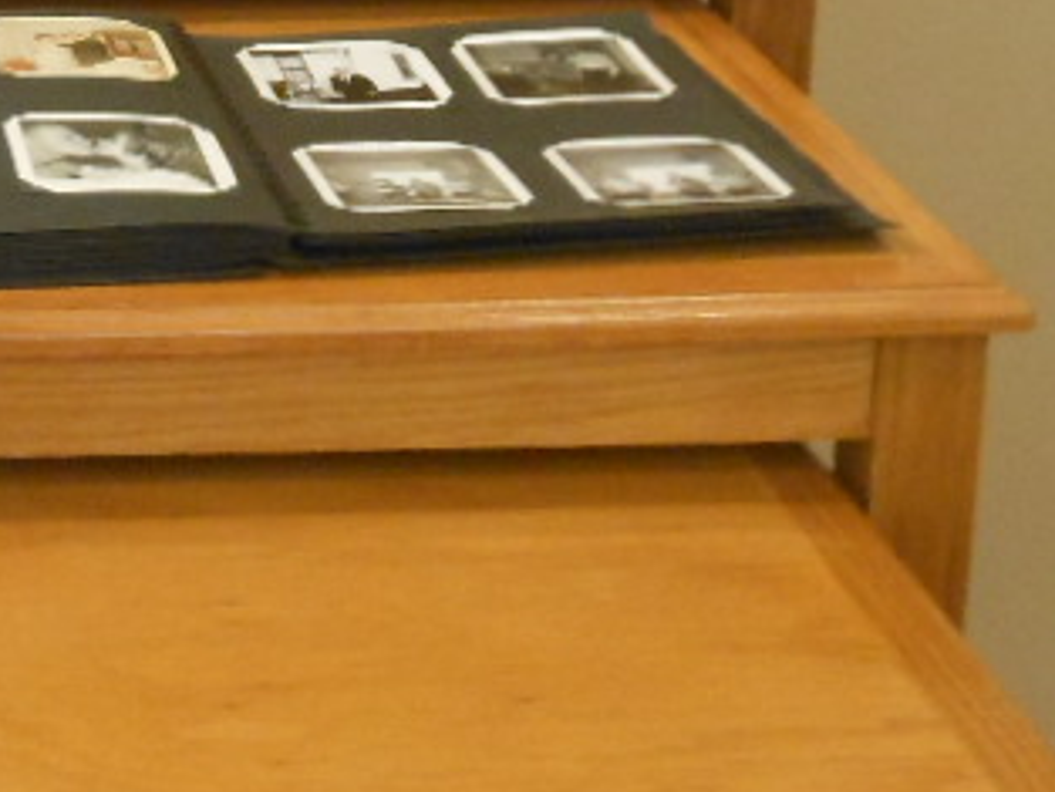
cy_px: -253
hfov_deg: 17.2
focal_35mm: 108
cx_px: -290
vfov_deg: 13.2
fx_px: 3293
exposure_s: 1/15
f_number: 3.5
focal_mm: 6
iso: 400
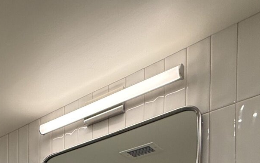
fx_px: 333
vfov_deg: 20.0
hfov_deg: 32.2
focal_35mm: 47
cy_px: 293
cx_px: -78
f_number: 2.2
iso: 80
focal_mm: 2.22
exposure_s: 1/120
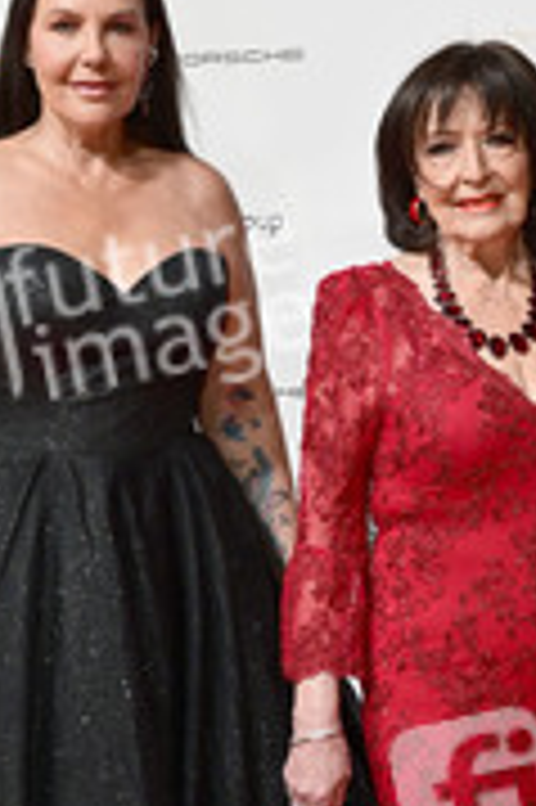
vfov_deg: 23.8
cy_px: 549
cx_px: 212
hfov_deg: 16.0
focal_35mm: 85
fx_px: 1902
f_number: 5.6
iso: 1600
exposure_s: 1/160
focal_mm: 38
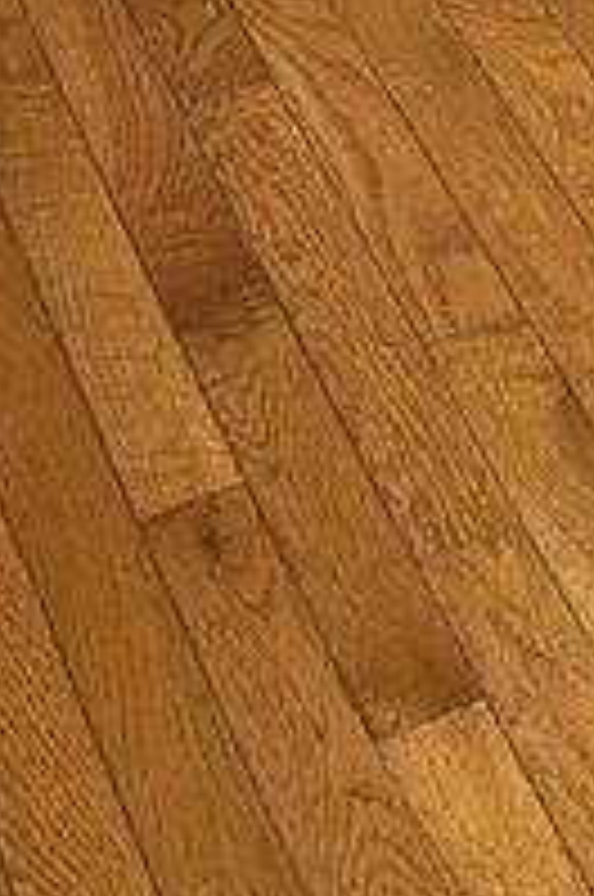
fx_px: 3651
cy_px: -1481
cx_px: 1305
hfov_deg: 8.6
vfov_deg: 11.0
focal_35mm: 147
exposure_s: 1/120
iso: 125
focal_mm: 5.96
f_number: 1.6
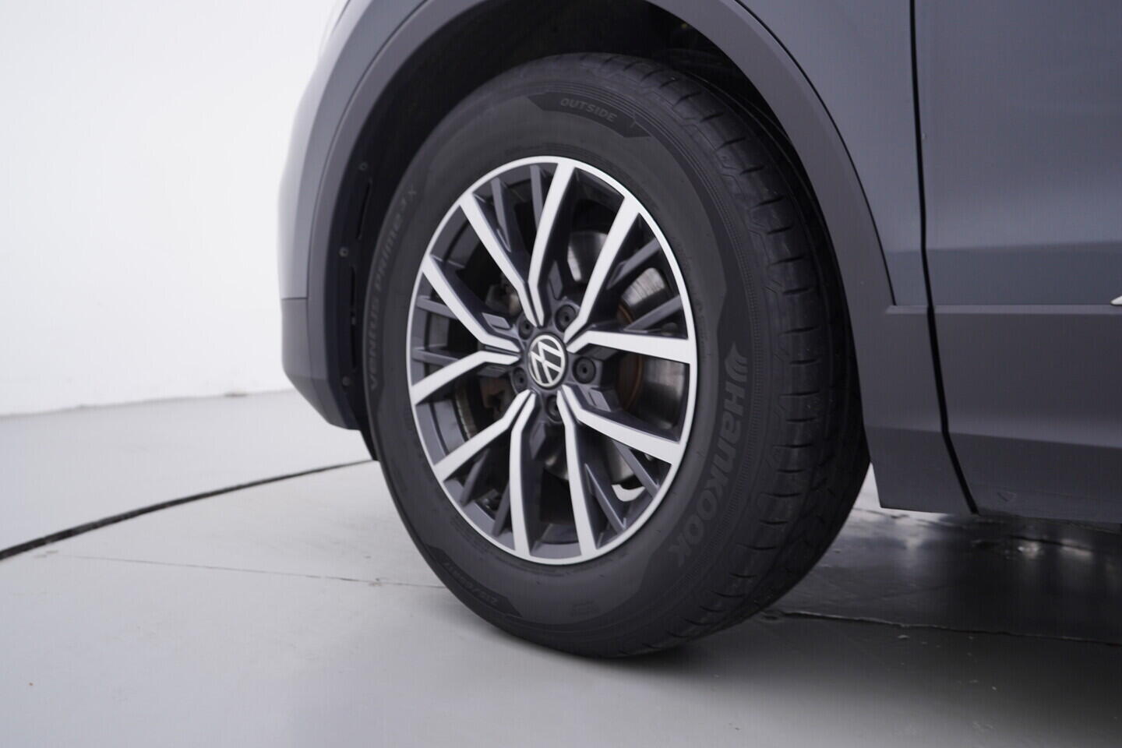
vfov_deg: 36.9
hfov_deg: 53.1
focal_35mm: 36
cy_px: 374
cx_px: 561
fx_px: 1122
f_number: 3.5
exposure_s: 1/60
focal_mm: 24
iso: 125
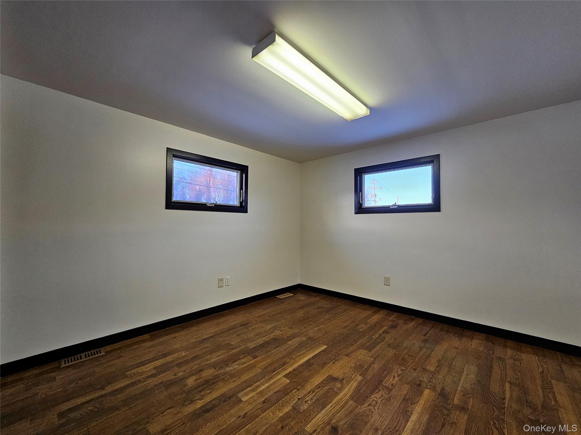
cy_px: 218
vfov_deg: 89.9
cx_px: 290
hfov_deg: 106.2
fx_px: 218
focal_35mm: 13
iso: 160
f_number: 2.2
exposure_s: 1/60
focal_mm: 2.2
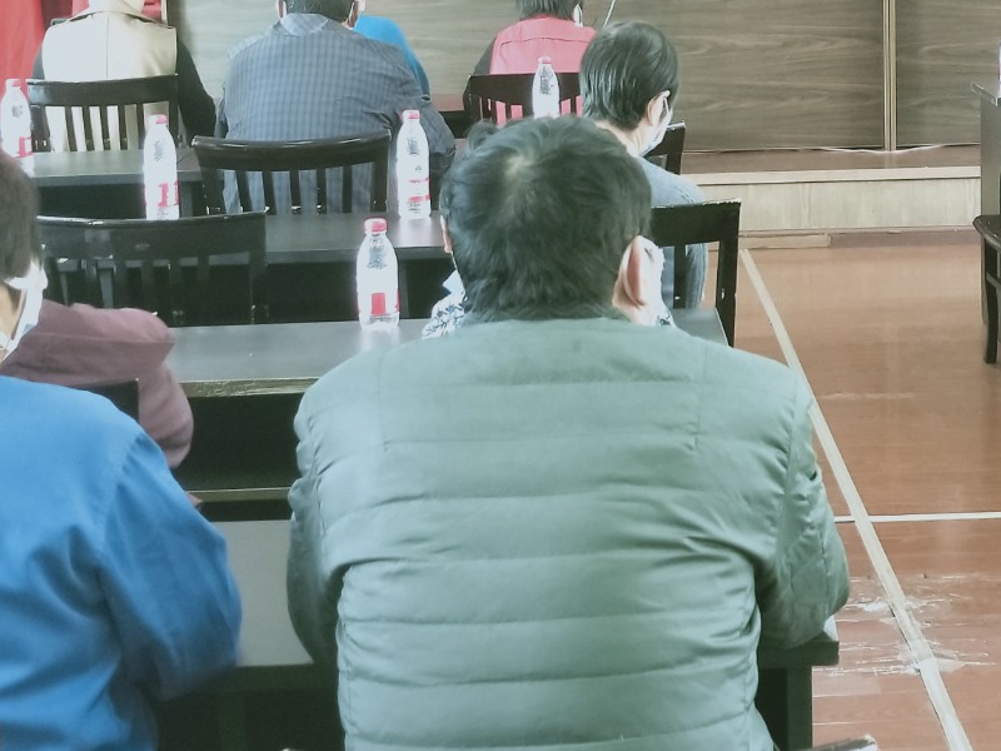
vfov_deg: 28.5
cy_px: 156
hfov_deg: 37.4
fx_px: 1446
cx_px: 723
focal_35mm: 50
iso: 389
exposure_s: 1/50
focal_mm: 4.28
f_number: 1.7
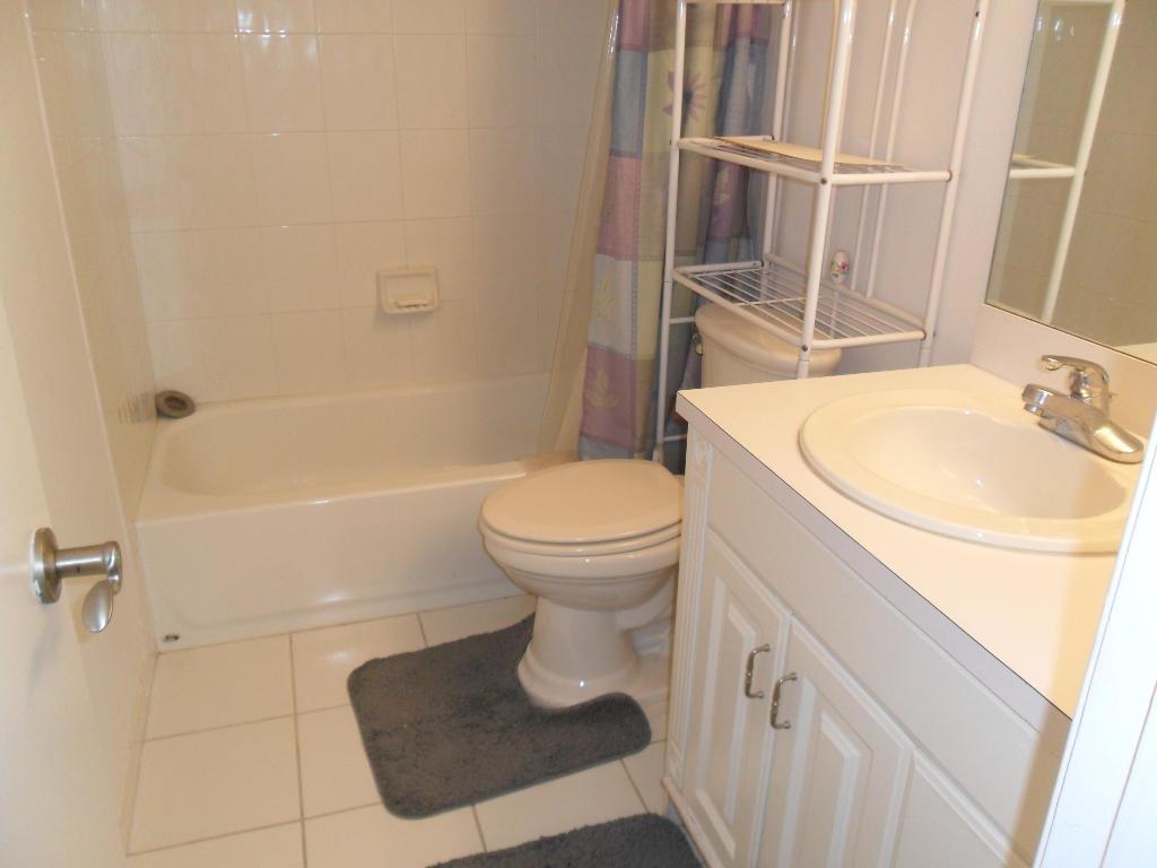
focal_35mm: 27
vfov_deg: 51.4
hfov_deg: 65.3
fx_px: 902
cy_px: 434
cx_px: 578
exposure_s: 1/45
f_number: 3.5
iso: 160
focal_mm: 4.9
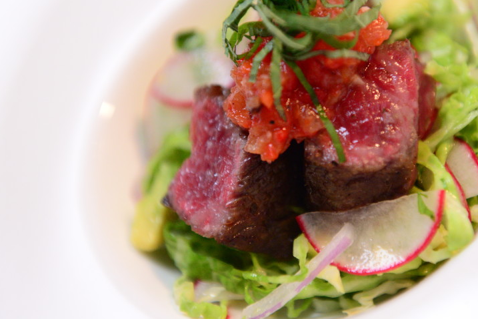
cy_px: 127
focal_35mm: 100
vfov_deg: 13.7
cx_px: 315
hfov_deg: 20.3
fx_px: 1328
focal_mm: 70
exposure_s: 1/400
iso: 3200
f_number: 3.5
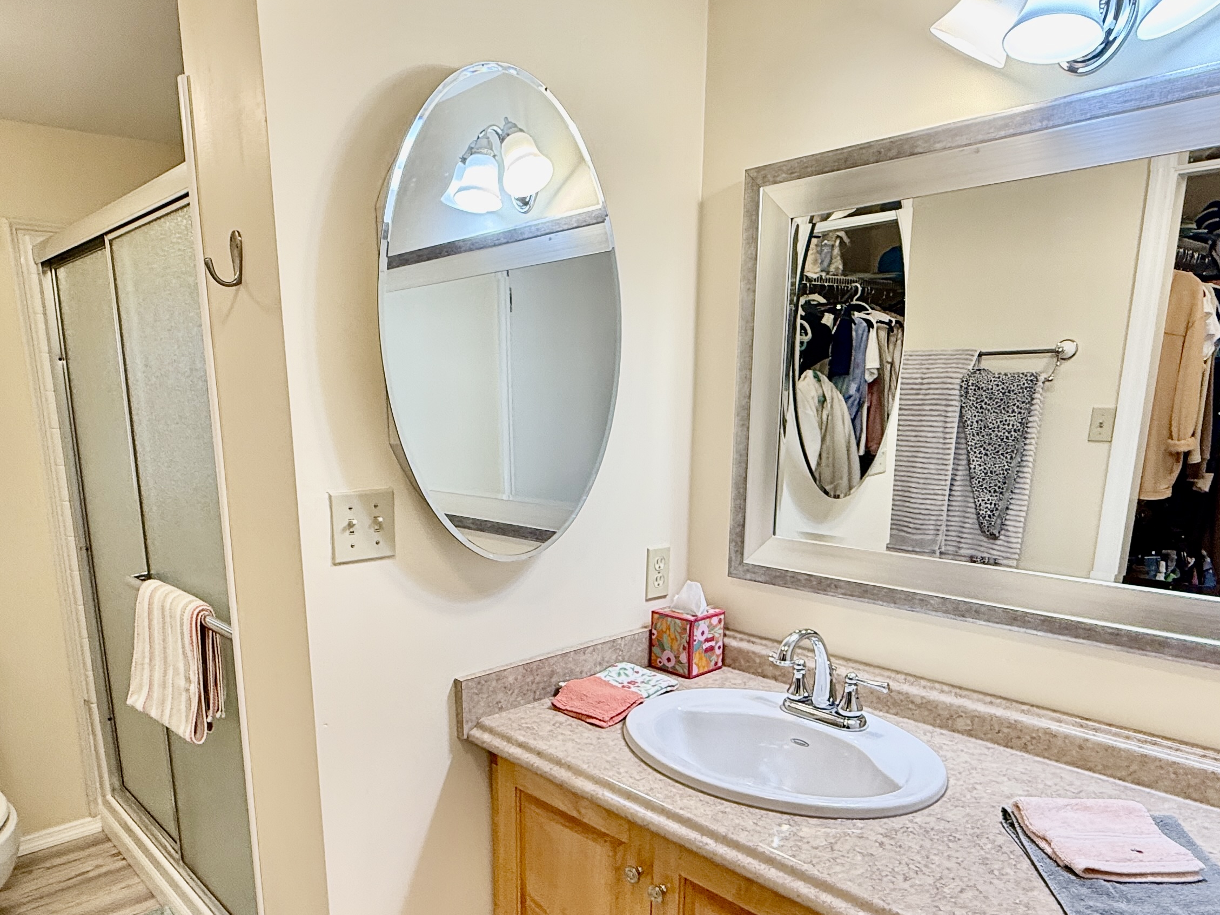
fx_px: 881
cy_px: 610
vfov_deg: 53.8
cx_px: 510
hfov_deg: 68.9
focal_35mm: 25
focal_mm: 2.22
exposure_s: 1/120
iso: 125
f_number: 2.2
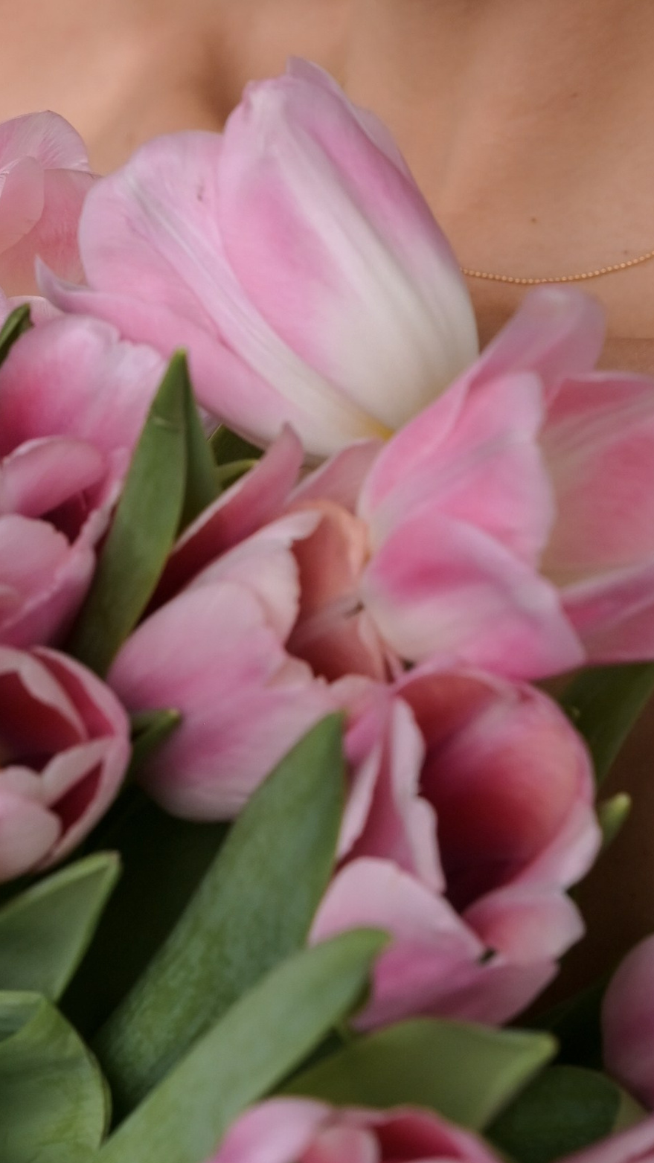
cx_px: 122
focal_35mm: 219
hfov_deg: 5.5
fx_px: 6753
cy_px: -58
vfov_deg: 9.8
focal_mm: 85
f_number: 5.6
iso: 640
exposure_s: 1/200
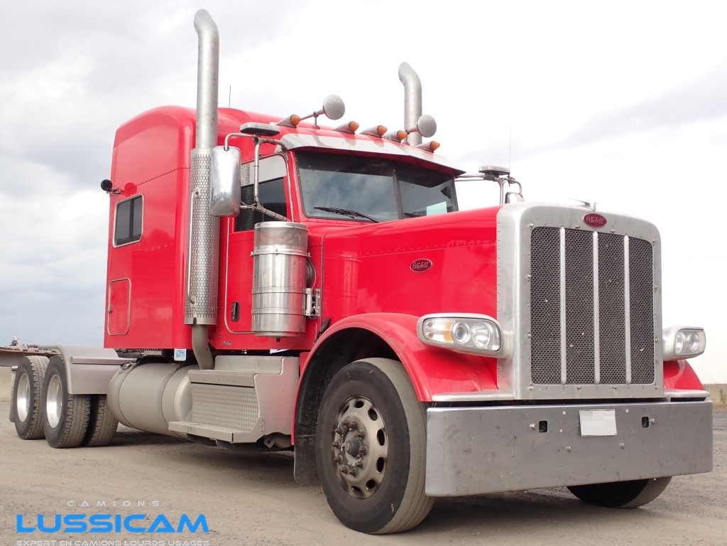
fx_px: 924
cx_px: 364
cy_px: 273
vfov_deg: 32.9
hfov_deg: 42.9
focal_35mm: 44
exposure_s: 1/250
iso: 100
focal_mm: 7.84
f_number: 4
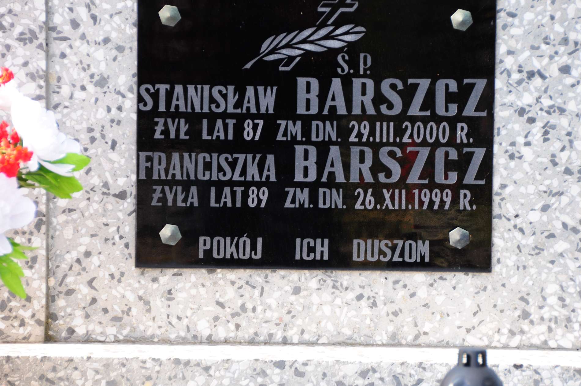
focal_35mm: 229
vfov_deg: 6.0
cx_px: 323
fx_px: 3684
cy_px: 176
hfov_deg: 9.0
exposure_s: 1/100
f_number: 5.6
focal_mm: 135
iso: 250
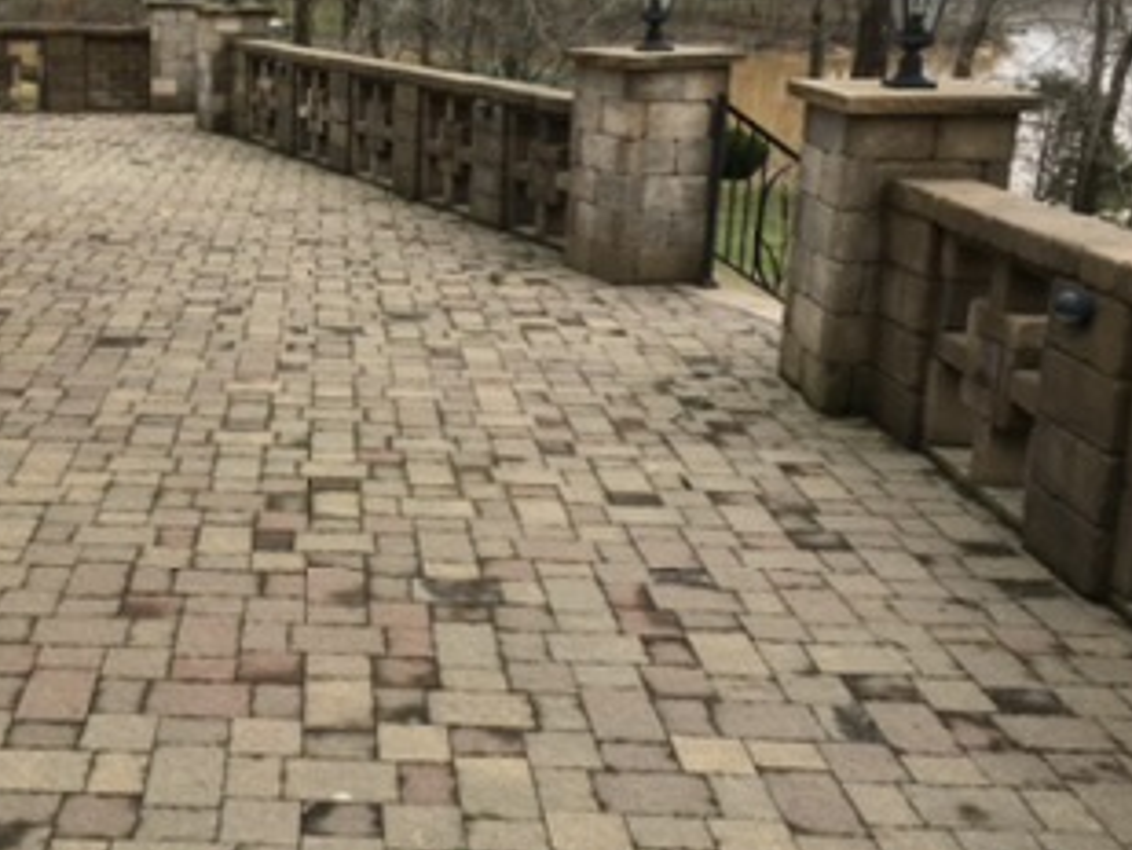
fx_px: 1472
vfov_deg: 32.1
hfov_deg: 40.9
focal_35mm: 45
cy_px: 333
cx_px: 293
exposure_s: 1/311
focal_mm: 4.15
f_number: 2.2
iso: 25
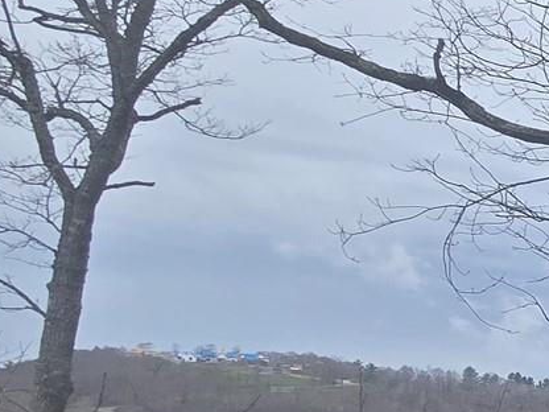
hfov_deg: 15.3
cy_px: 425
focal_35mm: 64
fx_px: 1015
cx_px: 1314
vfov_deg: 22.0
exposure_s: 1/880
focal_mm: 2.2
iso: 50
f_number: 2.2
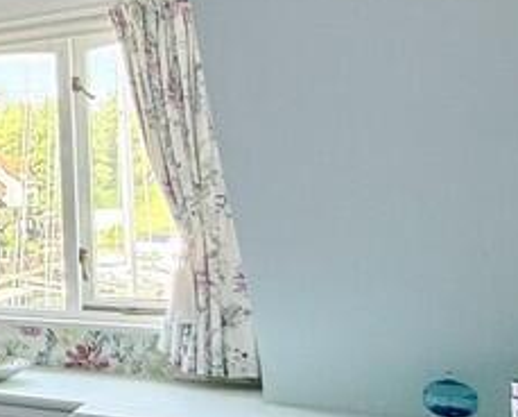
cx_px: -500
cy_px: 184
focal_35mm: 61
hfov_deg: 19.3
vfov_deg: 25.0
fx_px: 937
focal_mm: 2.22
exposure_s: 1/99
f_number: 2.2
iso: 80
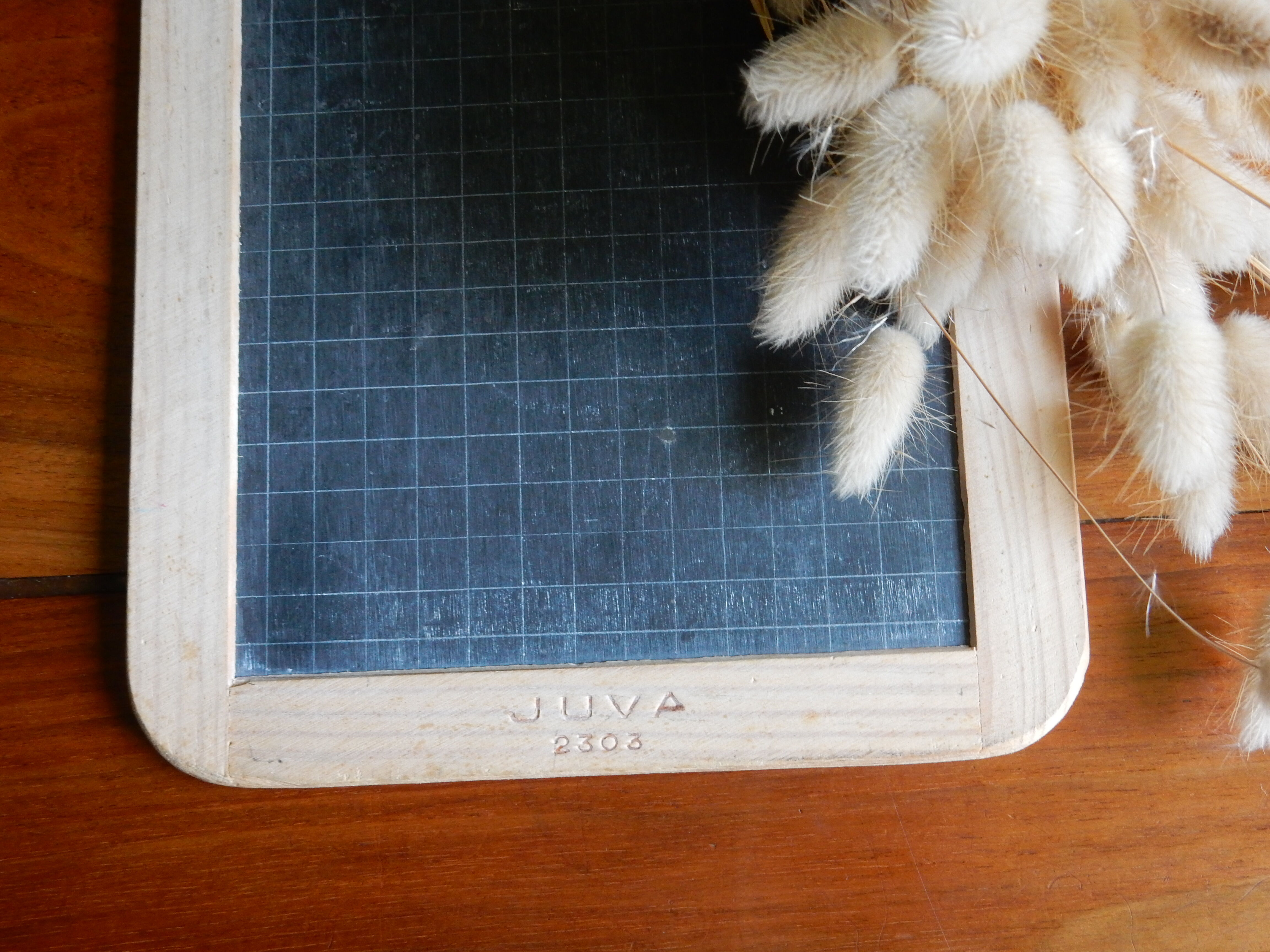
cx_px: 635
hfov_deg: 43.9
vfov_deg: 33.6
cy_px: 476
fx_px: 1578
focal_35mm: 43
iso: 400
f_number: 4.2
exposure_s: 1/15
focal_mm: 7.6
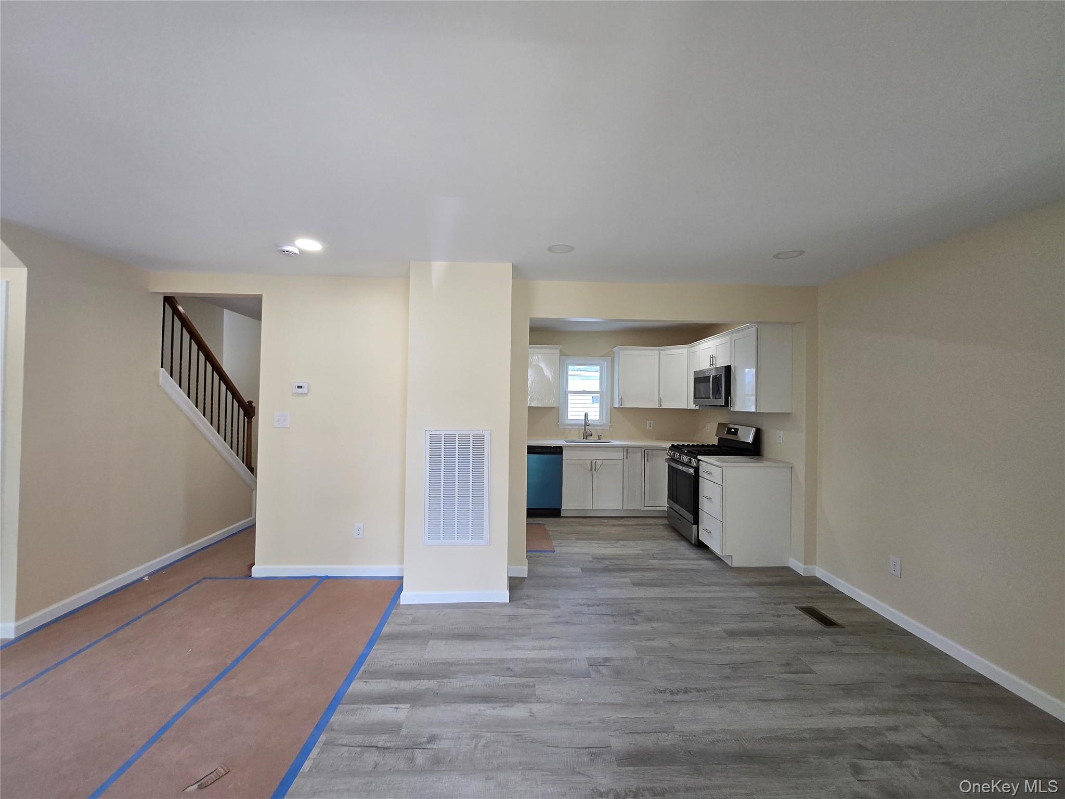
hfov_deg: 106.2
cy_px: 400
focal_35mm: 13
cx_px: 532
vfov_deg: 89.9
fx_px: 400
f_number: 2.2
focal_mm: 1.7
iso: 80
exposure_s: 1/60
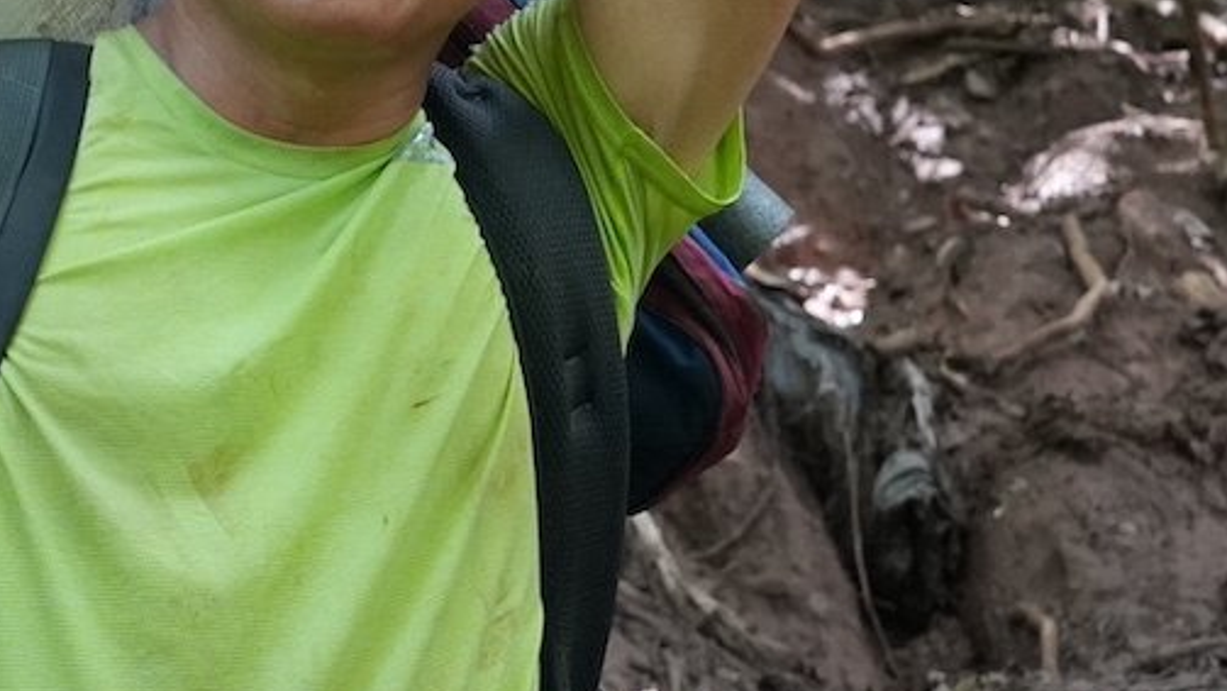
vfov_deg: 8.4
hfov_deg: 14.9
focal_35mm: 143
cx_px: 244
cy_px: 31
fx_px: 4653
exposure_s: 1/125
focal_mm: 49
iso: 6400
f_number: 10
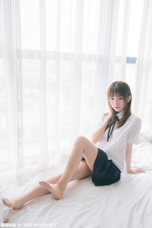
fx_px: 222
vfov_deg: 54.4
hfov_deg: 37.9
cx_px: 76
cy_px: 114
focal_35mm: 35
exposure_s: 1/125
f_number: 2.2
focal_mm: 35
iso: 400
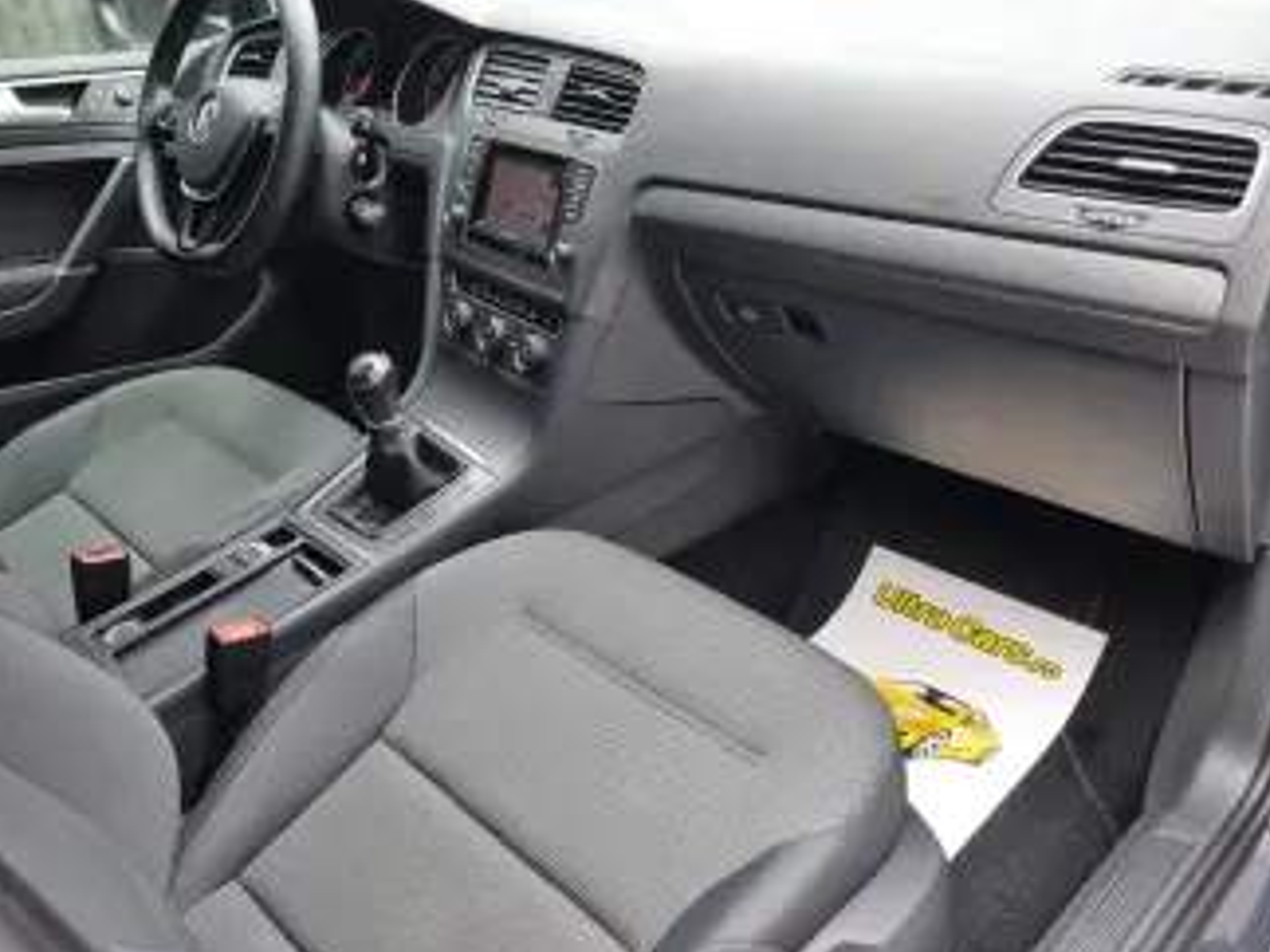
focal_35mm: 29
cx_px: 578
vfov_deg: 48.2
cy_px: 496
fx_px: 1064
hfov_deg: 61.6
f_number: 1.8
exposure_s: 1/100
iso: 160
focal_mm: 5.4
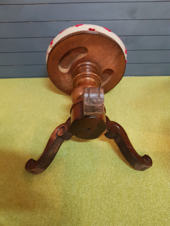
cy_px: 113
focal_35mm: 26
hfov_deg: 53.1
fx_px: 170
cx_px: 85
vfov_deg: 67.3
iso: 250
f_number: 1.7
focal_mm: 4.2
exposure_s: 1/10
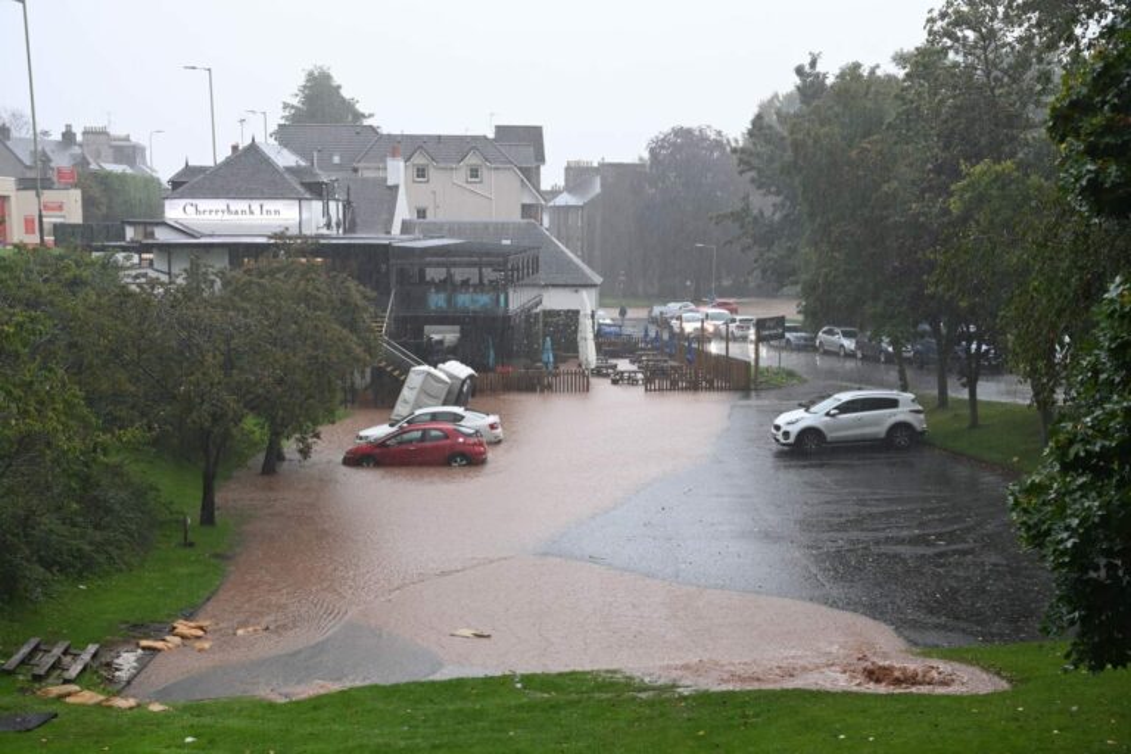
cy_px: 377
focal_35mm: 48
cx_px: 566
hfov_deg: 41.1
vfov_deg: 28.1
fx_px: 1508
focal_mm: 48
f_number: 5
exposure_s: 1/100
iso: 1000
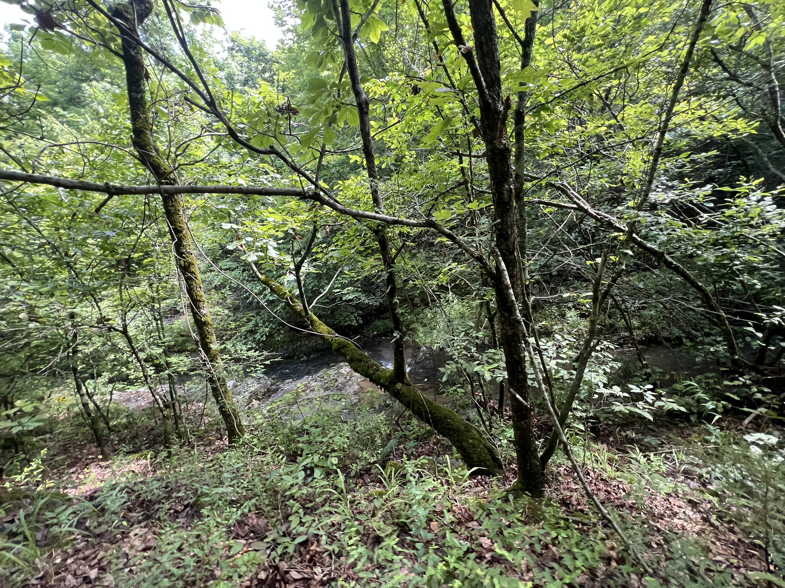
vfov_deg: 89.9
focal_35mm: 13
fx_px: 295
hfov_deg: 106.2
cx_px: 392
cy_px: 294
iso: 160
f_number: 1.8
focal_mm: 1.57
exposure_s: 1/99
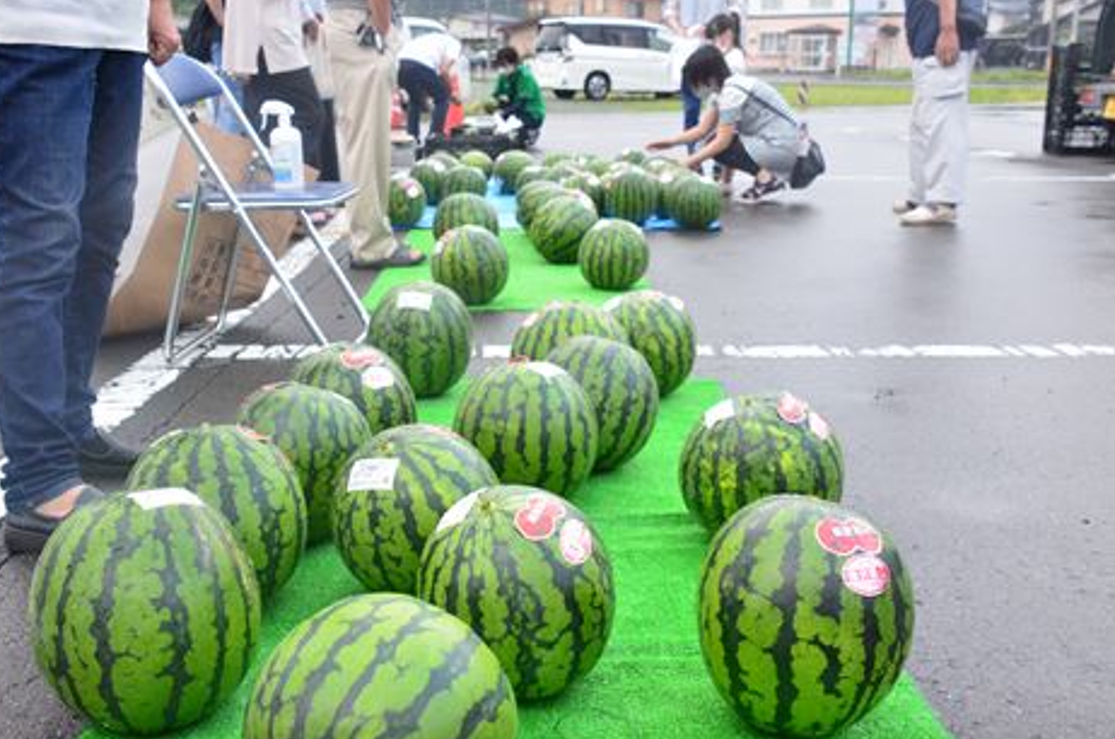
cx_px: 531
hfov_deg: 49.6
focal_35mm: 39
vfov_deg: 34.1
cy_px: 349
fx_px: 1205
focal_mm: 24
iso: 1600
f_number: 5
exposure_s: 1/250
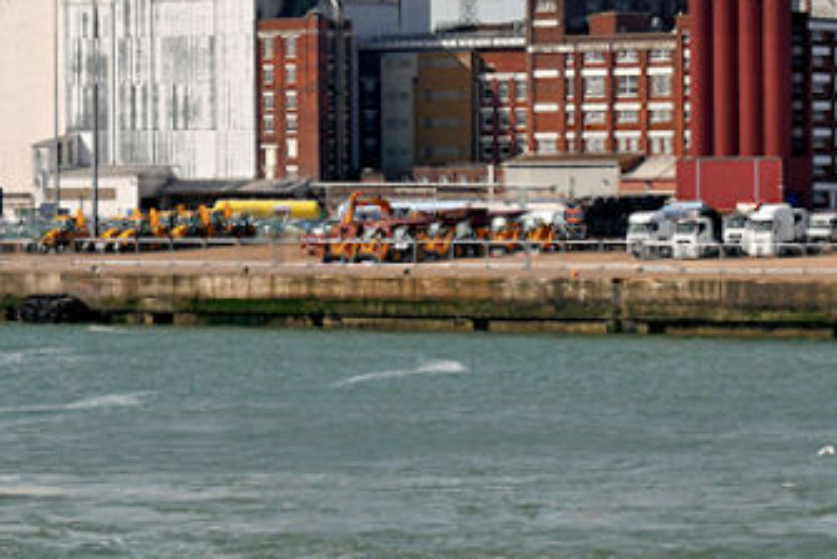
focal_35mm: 184
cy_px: 187
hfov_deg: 11.1
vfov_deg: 7.5
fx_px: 4280
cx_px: 644
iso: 200
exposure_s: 1/400
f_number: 10
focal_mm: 40
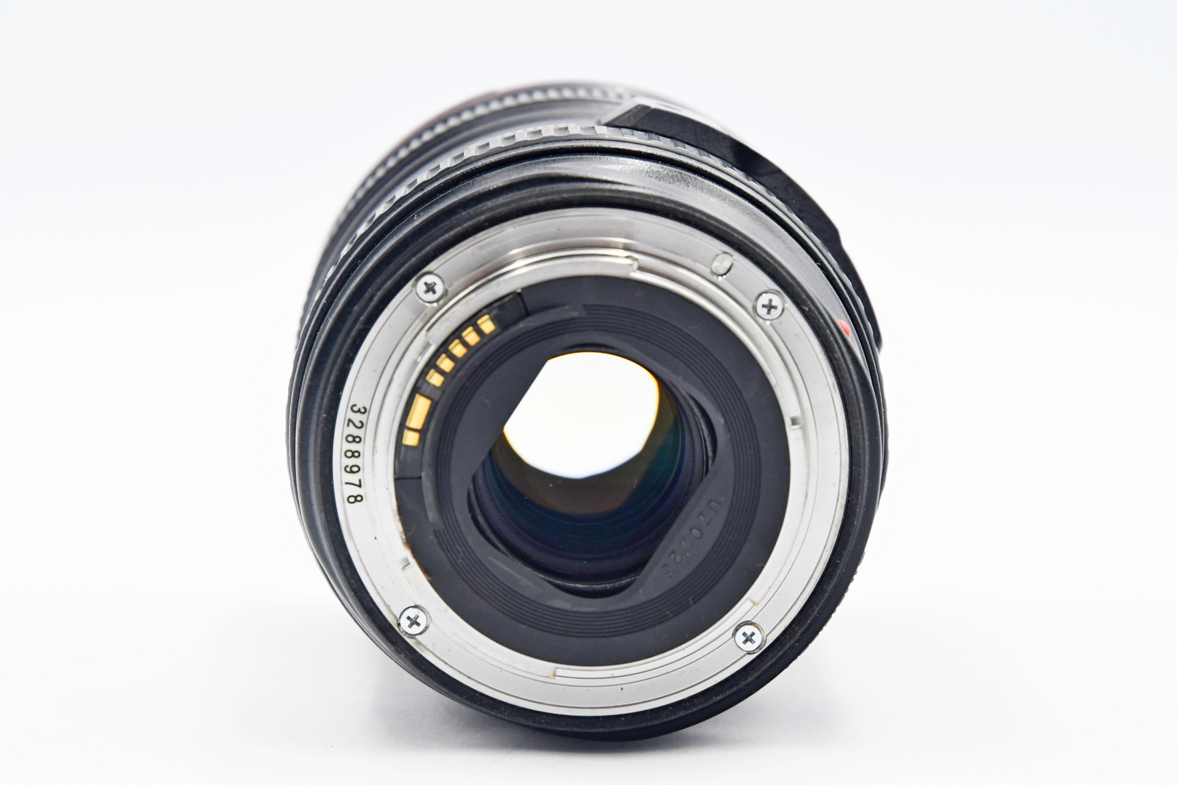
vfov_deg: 11.3
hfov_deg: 16.9
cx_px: 586
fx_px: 3956
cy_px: 391
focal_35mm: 121
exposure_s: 1/60
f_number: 8
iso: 1250
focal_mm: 80
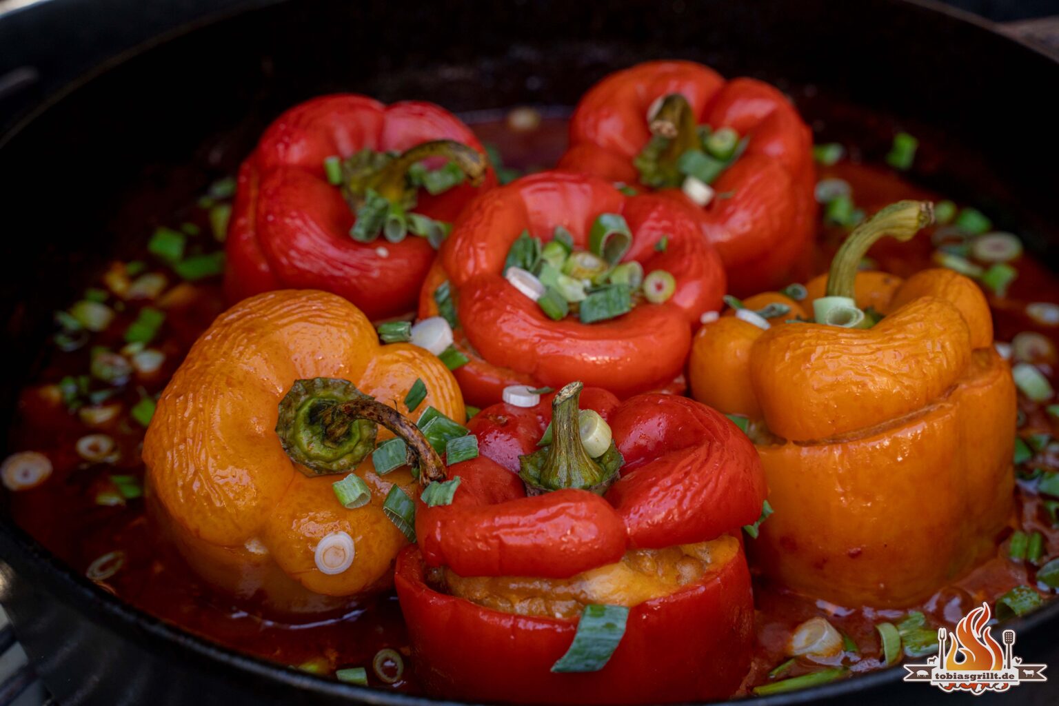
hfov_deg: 40.3
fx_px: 1441
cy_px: 353
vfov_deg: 27.5
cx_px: 530
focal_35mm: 49
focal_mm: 49
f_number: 6.3
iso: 320
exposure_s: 1/160
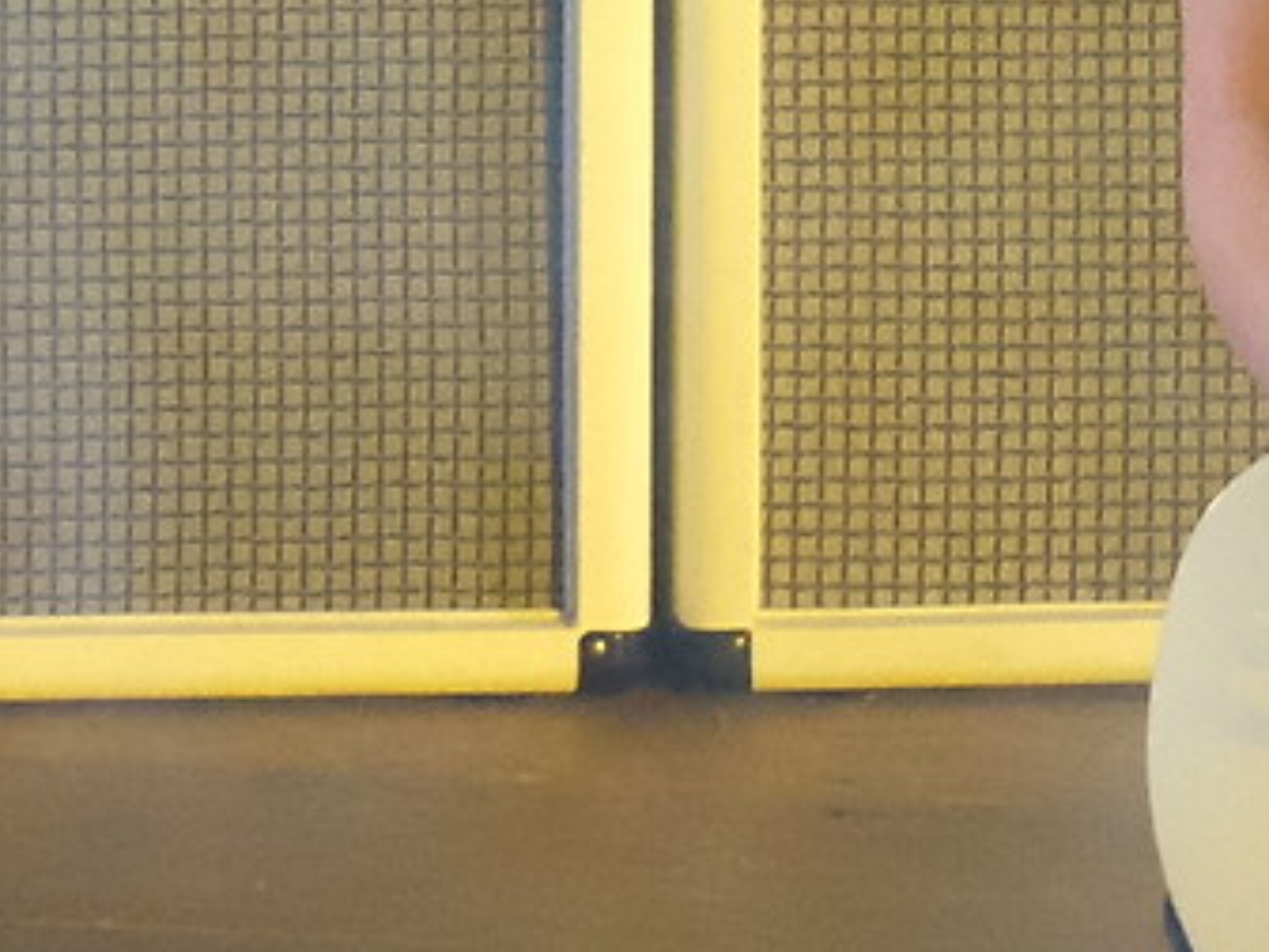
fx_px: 75592
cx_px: 1798
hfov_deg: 1.0
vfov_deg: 0.7
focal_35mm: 2062
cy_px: -280
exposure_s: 1/180
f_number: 7.1
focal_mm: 200
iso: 6400
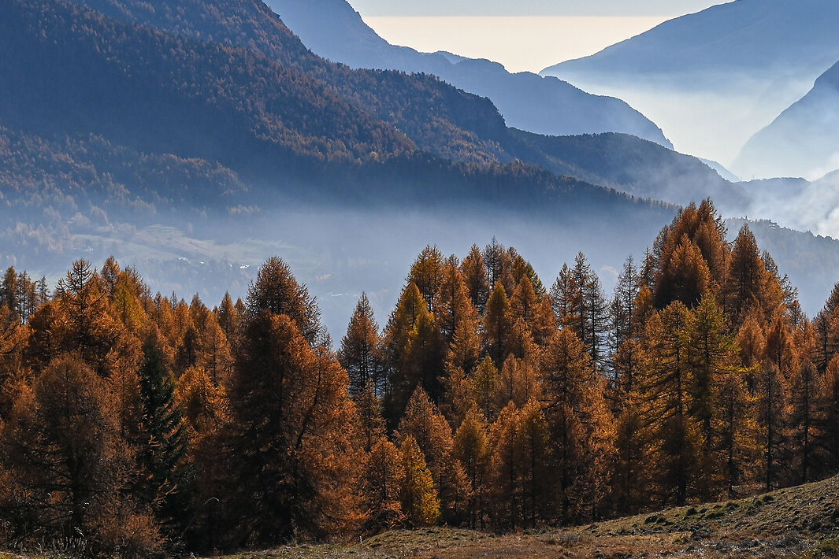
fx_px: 3938
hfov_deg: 12.1
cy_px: 31
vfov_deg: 8.1
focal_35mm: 169
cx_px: 685
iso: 125
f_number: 8
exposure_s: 1/800
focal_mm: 50
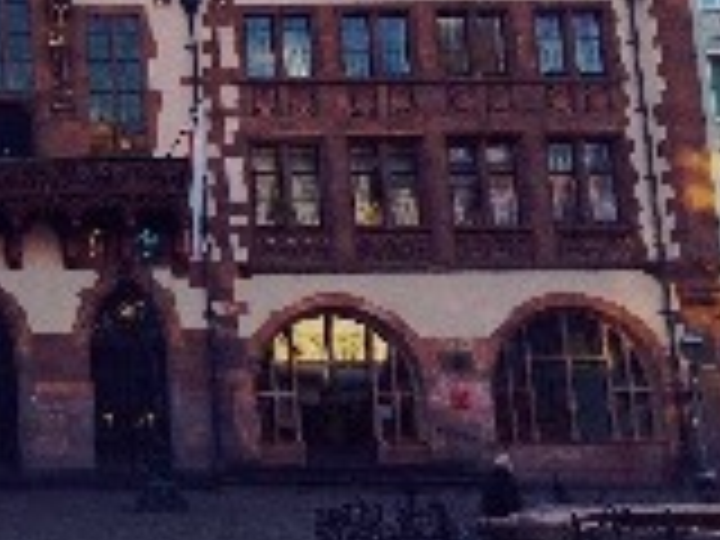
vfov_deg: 19.7
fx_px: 1539
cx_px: -135
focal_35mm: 74
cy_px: 104
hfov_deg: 24.0
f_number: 2.2
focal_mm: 4.15
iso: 32
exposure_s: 1/519
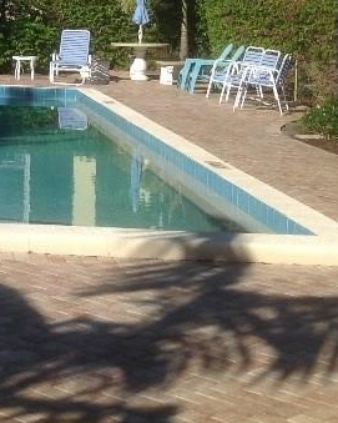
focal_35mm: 103
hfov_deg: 14.3
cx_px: -113
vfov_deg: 17.9
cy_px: -47
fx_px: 1289
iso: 50
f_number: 2.4
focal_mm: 4.28
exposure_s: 1/2747
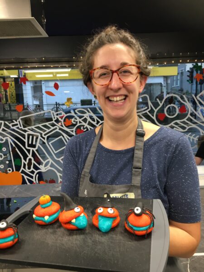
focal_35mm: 29
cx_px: 102
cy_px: 136
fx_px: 228
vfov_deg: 61.7
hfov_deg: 48.2
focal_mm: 4.15
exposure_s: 1/33
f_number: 2.2
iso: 64
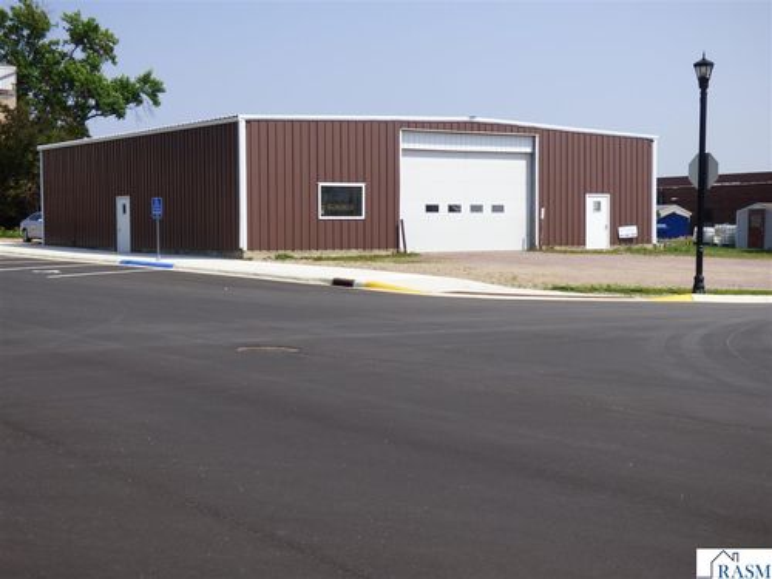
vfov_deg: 26.6
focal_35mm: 55
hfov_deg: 34.9
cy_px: 290
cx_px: 386
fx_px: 1227
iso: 100
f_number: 3.9
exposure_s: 1/1000
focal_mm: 9.51
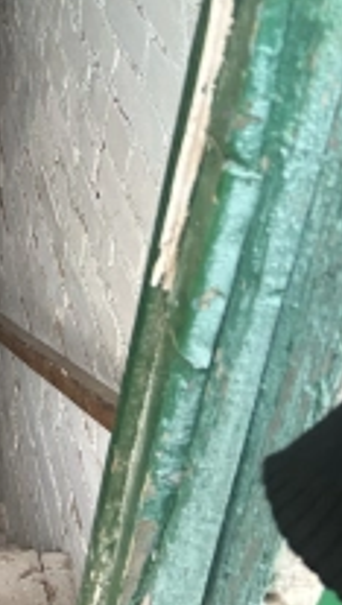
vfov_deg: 30.6
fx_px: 1028
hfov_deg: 17.3
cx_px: -148
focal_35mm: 64
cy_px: 12
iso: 250
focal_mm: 5.7
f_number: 1.5
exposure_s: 1/60
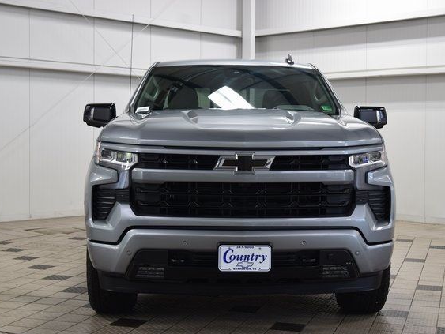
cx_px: 243
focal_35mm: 59
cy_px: 168
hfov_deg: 32.7
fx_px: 759
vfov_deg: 24.8
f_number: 6.3
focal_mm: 36
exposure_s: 1/20
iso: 400
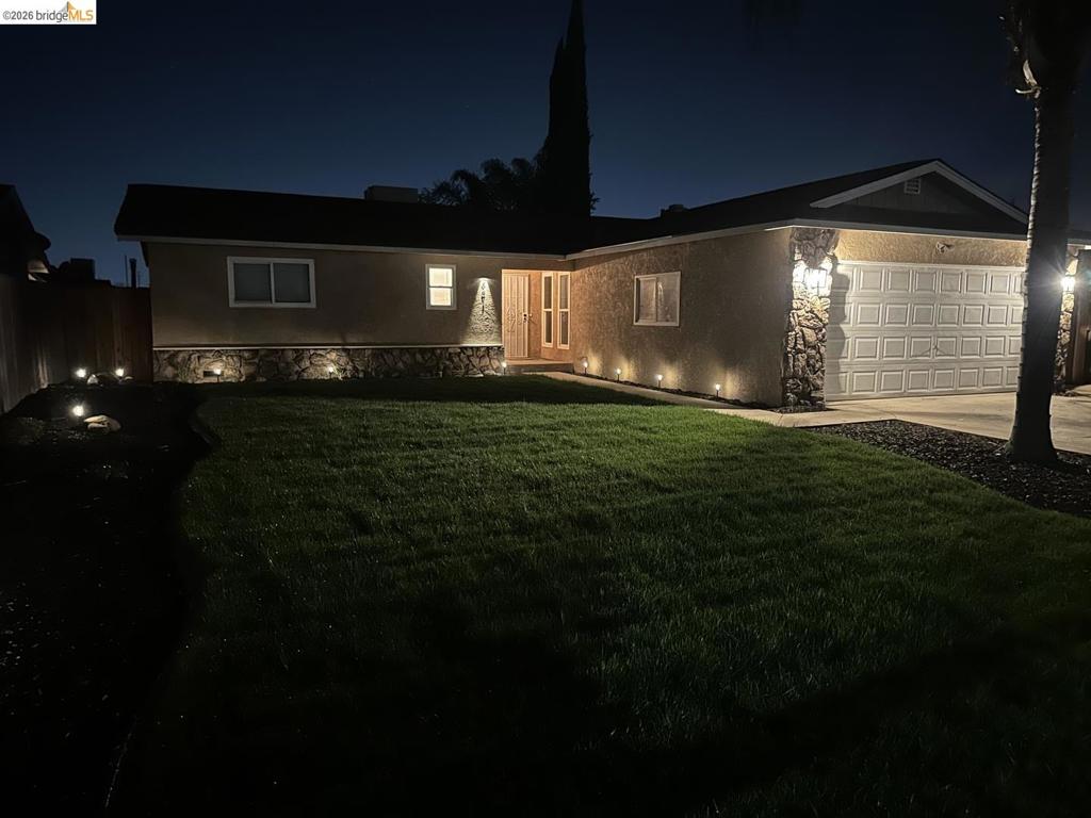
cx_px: 546
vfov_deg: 56.8
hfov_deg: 71.6
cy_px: 409
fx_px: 756
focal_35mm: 24
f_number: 1.78
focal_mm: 6.86
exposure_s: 1/9
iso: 1000
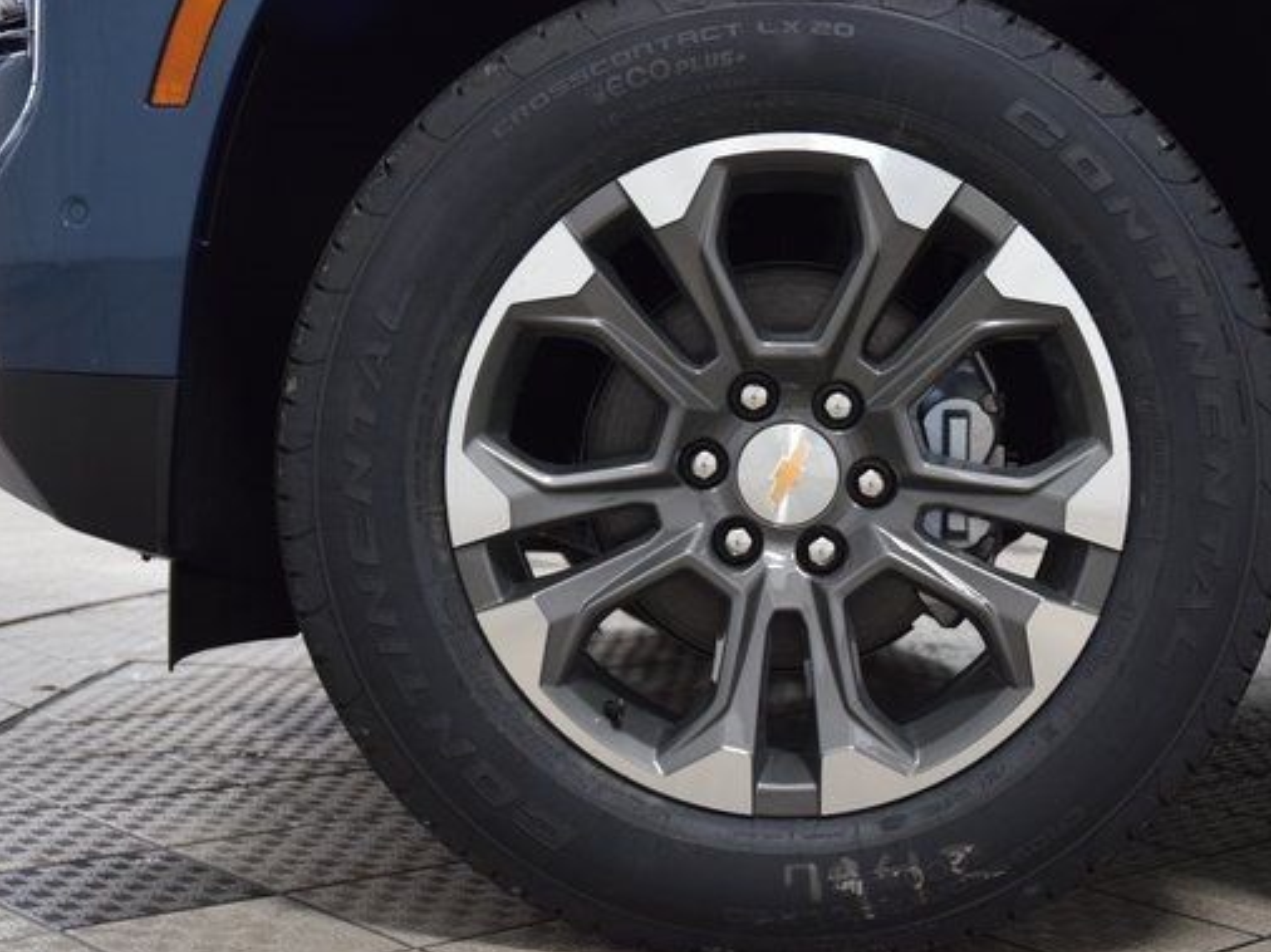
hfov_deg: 33.8
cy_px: 451
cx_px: 794
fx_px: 2078
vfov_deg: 25.8
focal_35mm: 57
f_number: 4
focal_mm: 31
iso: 1600
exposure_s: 1/60
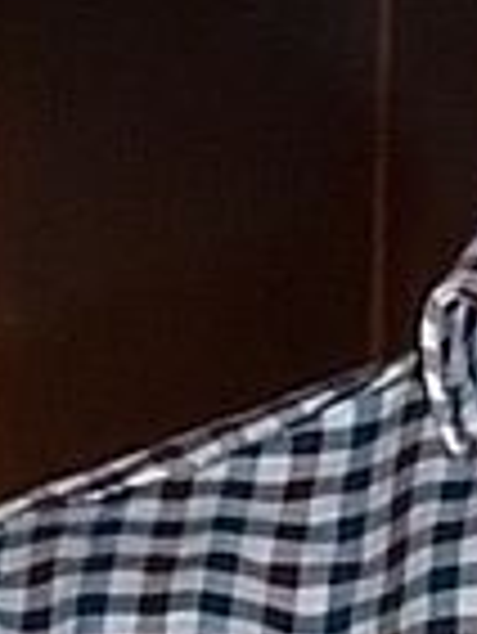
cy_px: 191
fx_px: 6861
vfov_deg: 5.3
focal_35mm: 374
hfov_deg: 3.9
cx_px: 918
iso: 1250
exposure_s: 1/60
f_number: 4.1
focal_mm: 11.9
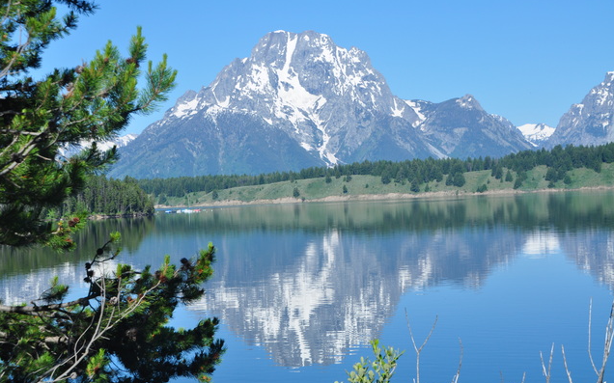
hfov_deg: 24.5
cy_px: 200
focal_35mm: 85
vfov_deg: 15.4
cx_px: 307
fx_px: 1414
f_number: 10
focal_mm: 55
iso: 200
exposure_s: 1/400
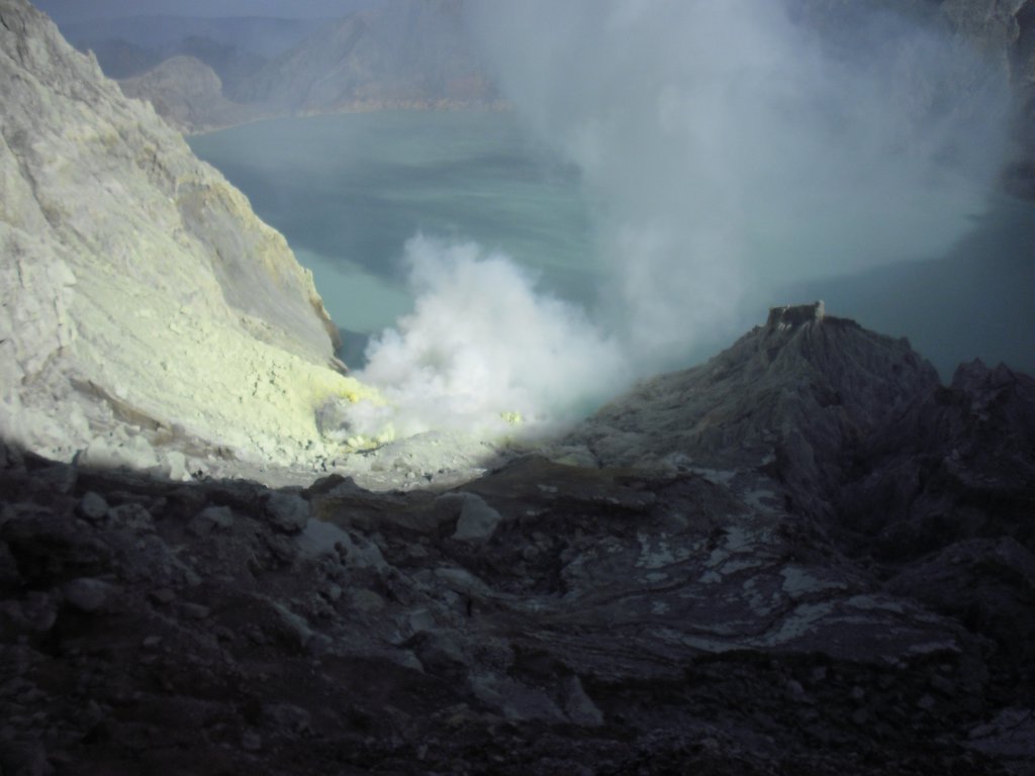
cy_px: 388
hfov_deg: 49.0
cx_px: 518
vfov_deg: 37.7
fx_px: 1136
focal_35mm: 38
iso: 100
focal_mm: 6.2
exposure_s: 1/640
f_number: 8
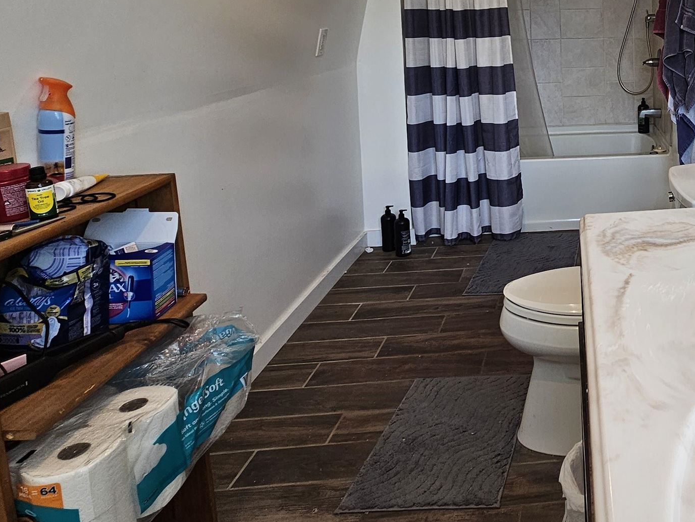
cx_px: 634
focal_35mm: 29
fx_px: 582
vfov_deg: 45.1
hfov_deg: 53.4
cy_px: 85
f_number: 2.2
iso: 64
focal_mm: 2.2
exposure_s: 1/60
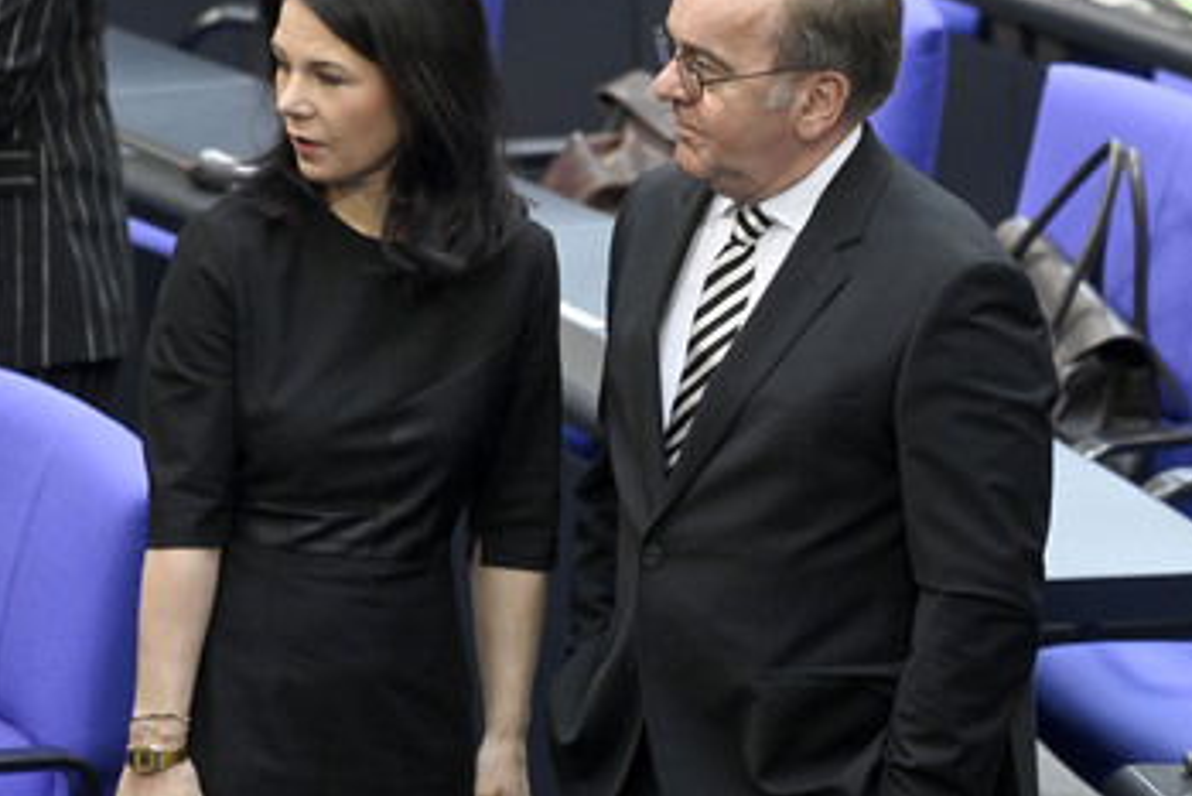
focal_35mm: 478
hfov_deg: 4.3
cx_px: 729
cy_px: 355
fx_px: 15833
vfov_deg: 2.9
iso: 10000
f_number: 5.6
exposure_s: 1/400
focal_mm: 370
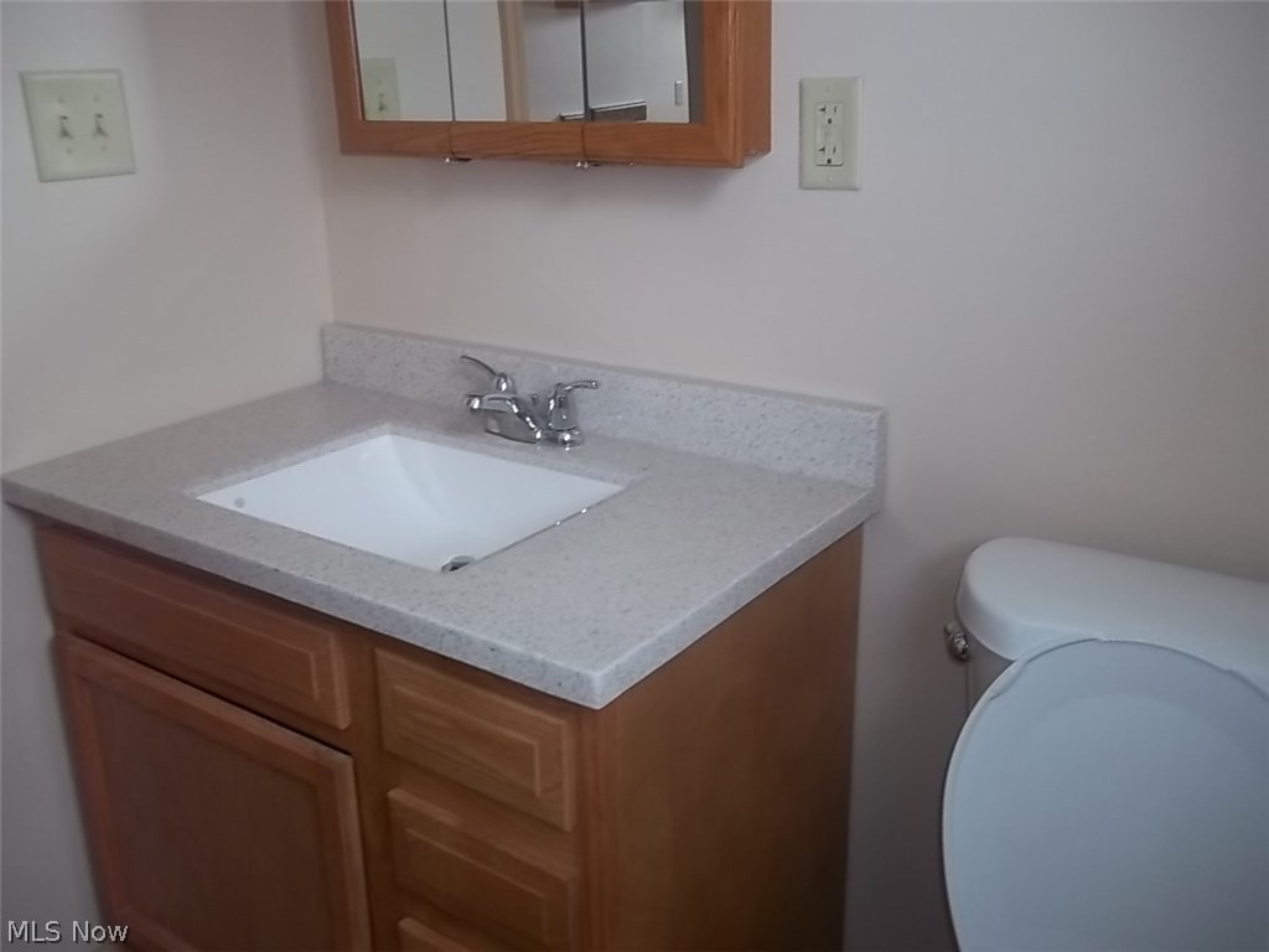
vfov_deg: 44.2
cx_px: 634
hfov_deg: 56.8
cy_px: 476
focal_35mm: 32
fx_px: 1173
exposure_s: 1/30
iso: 80
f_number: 2.9
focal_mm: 5.7
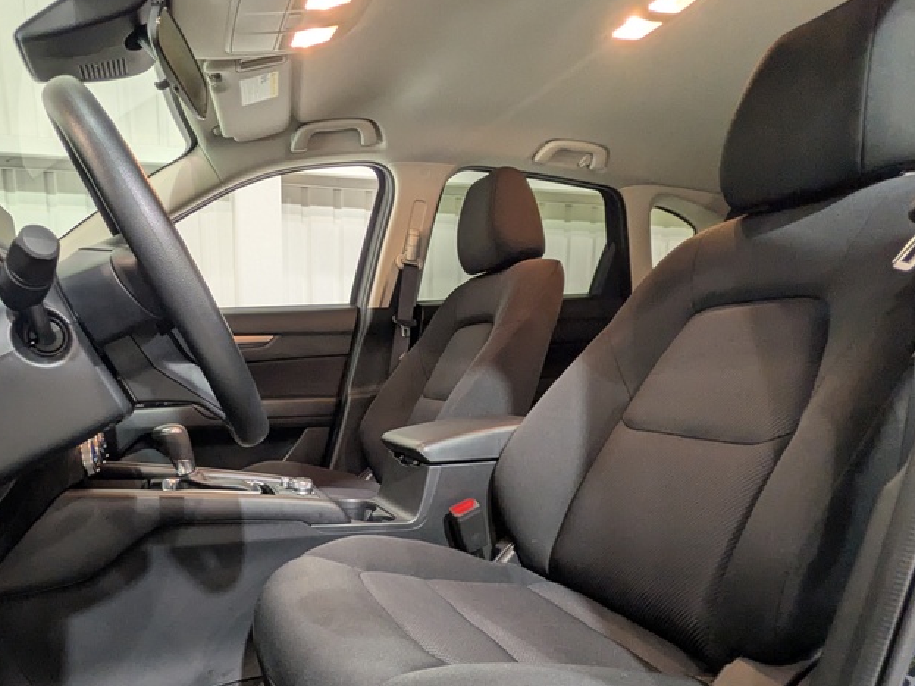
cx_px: 332
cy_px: 486
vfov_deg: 56.8
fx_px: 608
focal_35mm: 23
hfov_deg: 72.4
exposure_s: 1/25
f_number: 2.2
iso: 129
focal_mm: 1.83
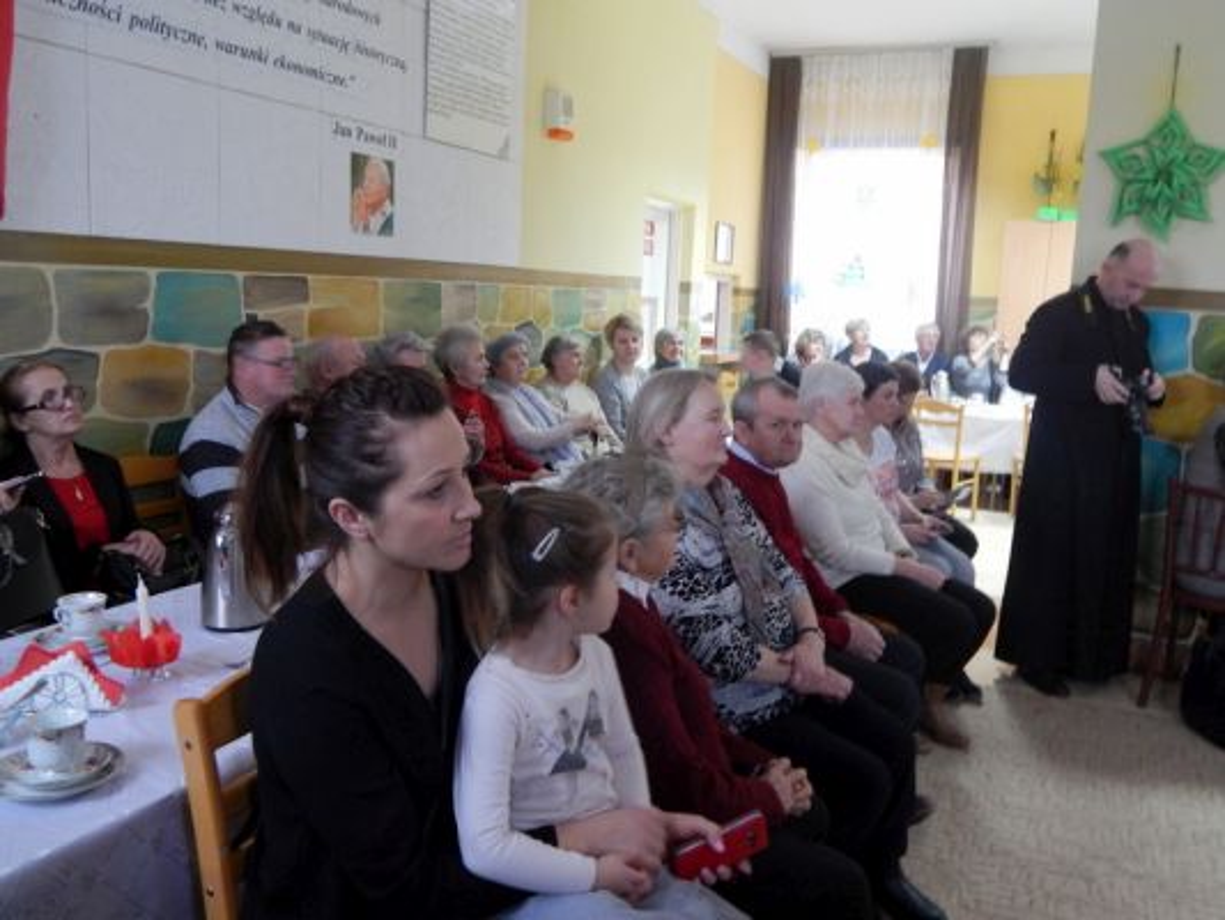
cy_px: 460
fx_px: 1097
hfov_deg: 58.3
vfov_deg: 45.5
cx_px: 612
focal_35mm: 31
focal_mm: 5.6
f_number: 3.2
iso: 400
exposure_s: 1/10
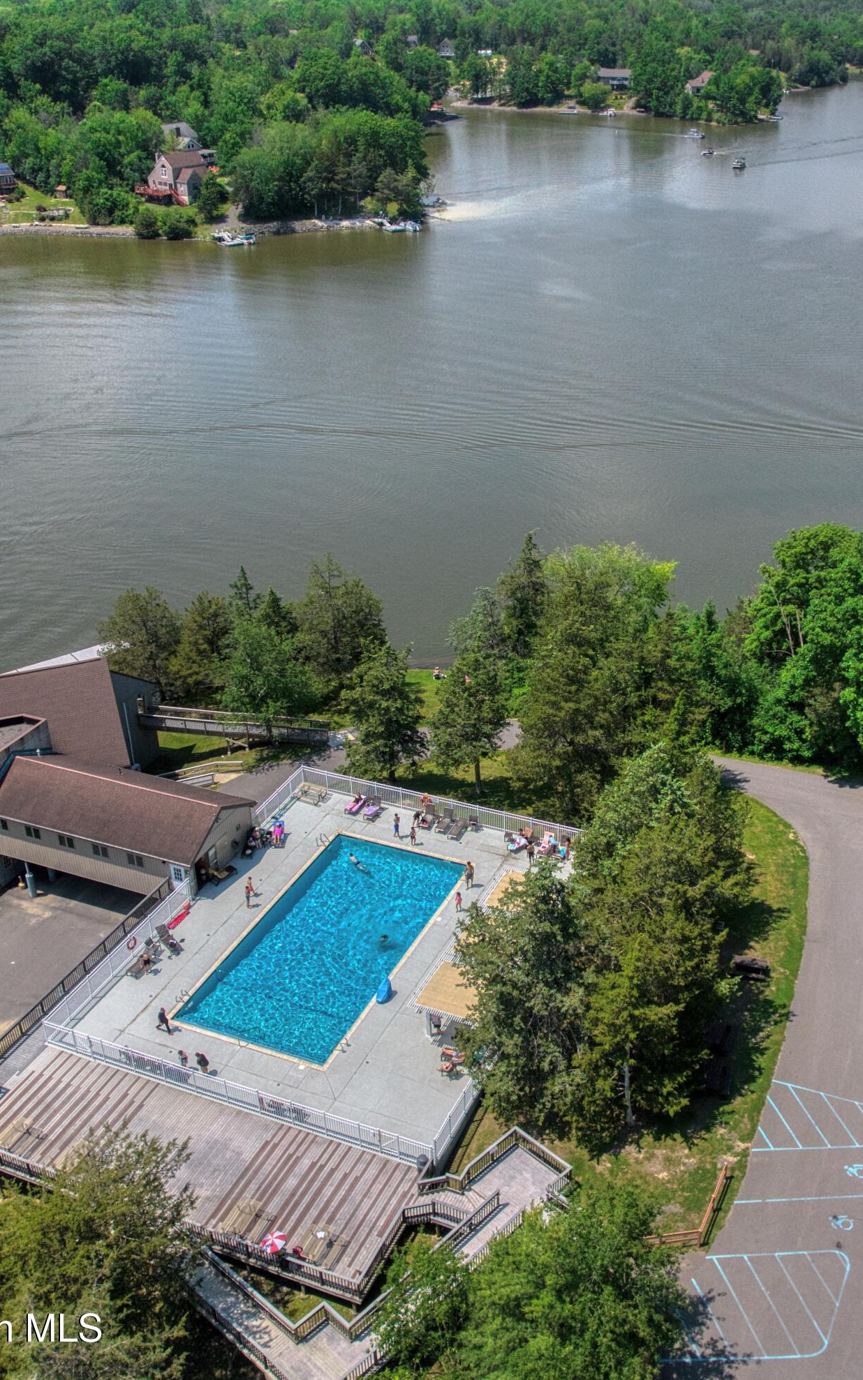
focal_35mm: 34
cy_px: 694
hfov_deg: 37.0
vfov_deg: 56.7
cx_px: 547
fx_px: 1280
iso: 140
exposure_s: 1/1600
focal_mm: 8.38
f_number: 2.8
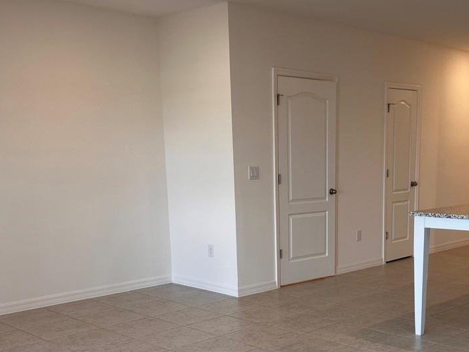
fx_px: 637
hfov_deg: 39.9
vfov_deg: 30.3
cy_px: 268
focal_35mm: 47
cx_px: 315
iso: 64
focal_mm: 5.7
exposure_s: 1/120
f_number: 1.5
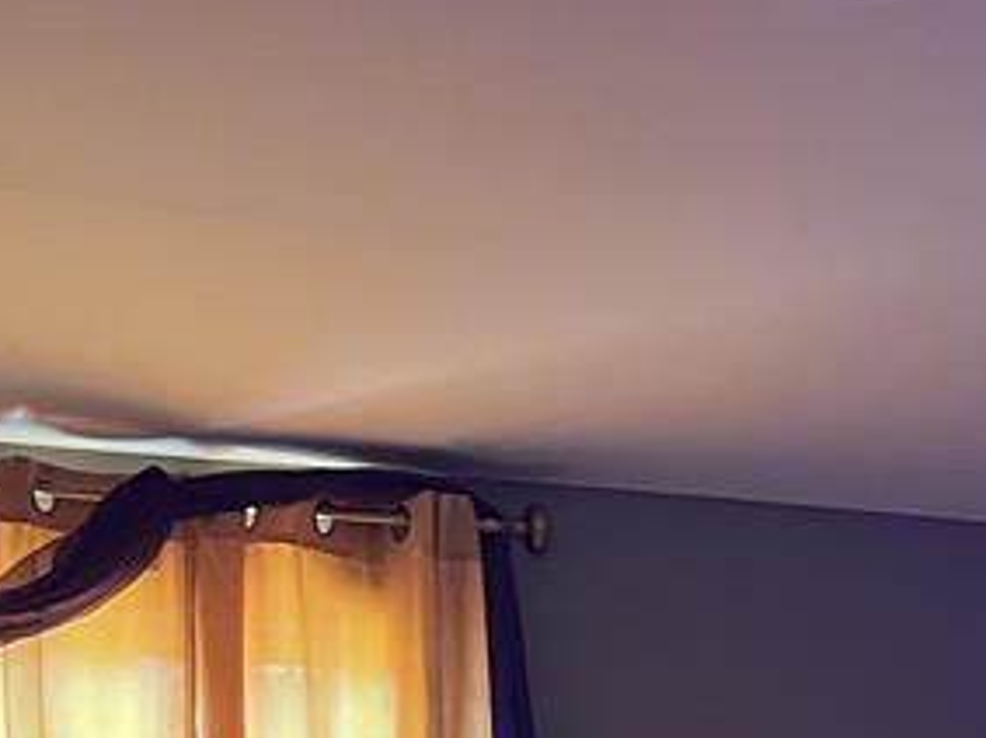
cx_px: 976
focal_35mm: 94
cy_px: 1281
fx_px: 2676
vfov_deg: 14.1
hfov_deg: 20.3
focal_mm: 5.7
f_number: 1.5
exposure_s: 1/60
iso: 400
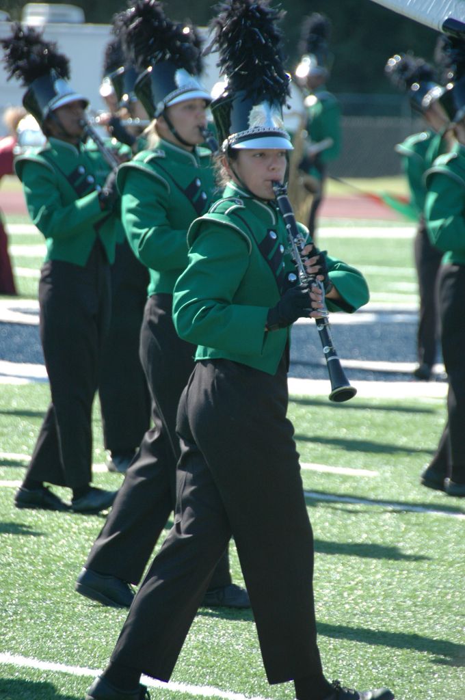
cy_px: 350
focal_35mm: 300
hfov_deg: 4.6
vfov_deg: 6.9
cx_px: 232
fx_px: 5828
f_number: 5.6
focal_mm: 200
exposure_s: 1/320
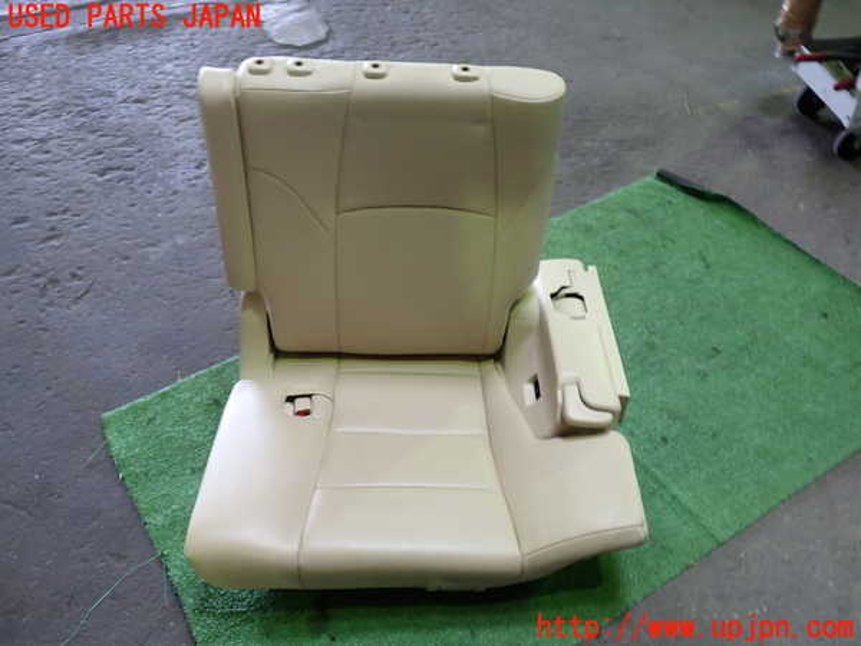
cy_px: 323
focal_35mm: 30
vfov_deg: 46.8
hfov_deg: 60.0
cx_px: 430
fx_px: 746
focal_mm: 5.4
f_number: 2.3
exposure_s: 1/40
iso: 200
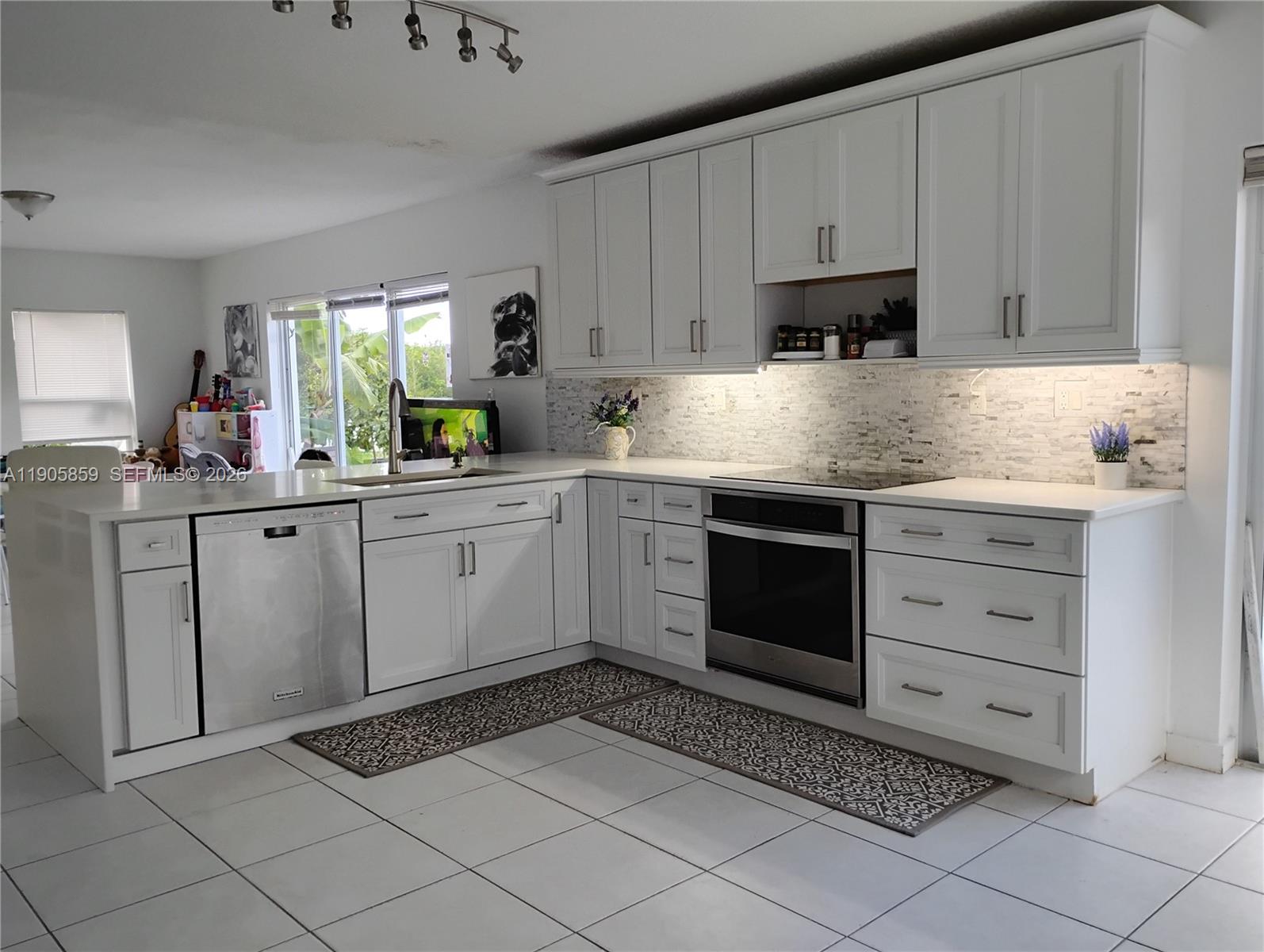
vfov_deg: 49.9
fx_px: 1024
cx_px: 632
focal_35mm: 28
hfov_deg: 63.4
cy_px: 476
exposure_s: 1/120
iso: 753
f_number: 1.8
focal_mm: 4.26
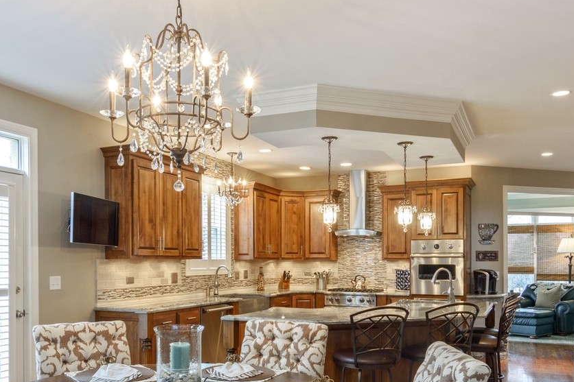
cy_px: 264
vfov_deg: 40.5
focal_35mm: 32
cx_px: 259
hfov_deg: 58.7
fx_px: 510
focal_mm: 11
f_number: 8
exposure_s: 1/6
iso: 200
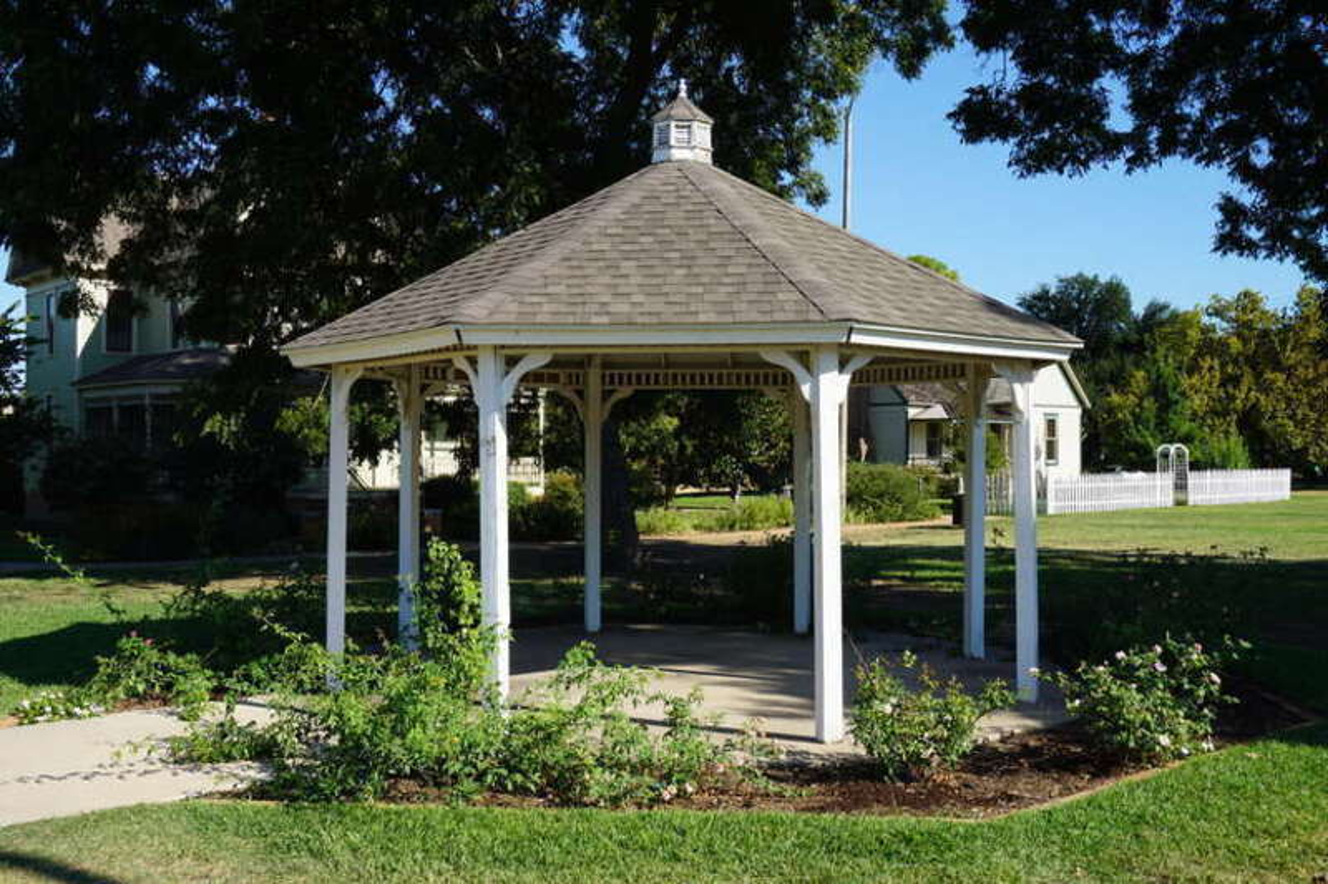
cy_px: 442
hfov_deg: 53.1
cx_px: 664
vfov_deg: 36.9
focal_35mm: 36
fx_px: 1328
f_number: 11
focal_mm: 24
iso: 100
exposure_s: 1/125
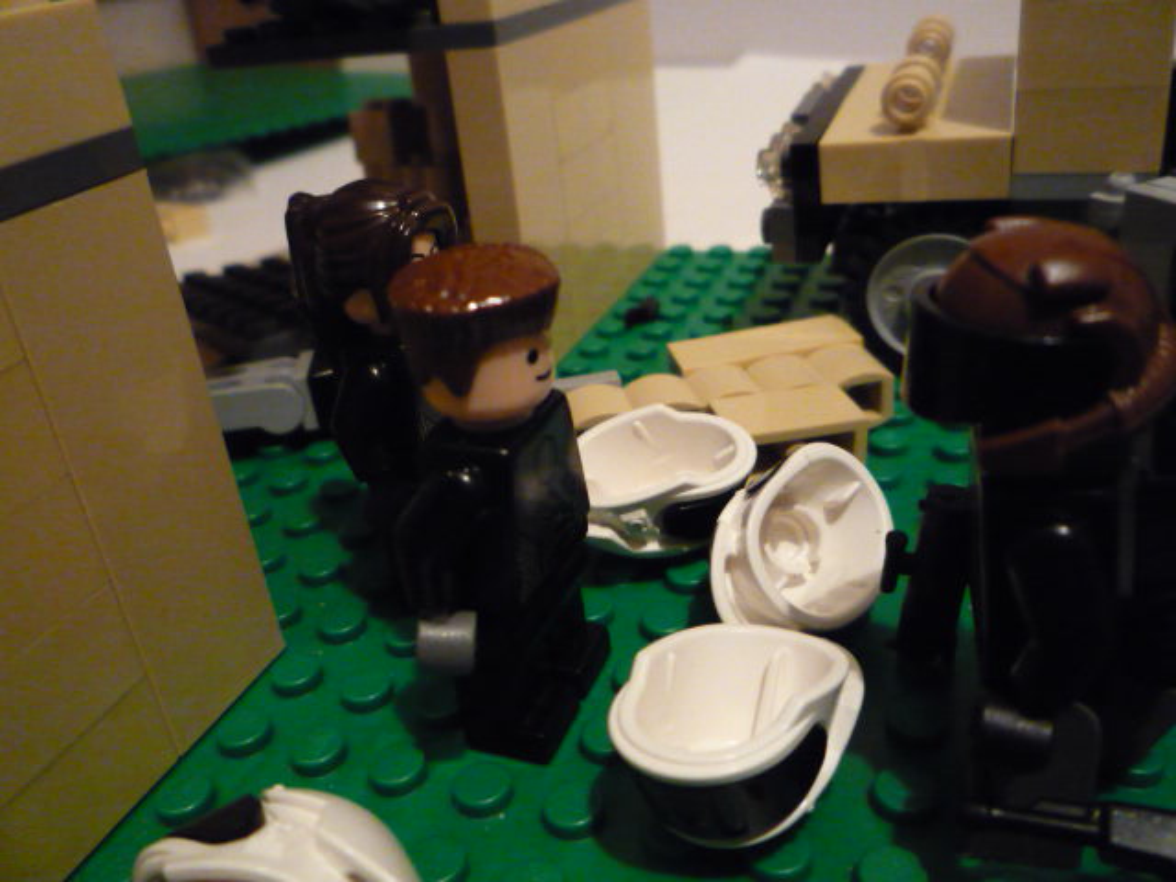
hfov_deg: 60.0
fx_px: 1019
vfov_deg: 46.8
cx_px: 588
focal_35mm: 30
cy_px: 441
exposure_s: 1/20
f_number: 3.3
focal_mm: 5.2
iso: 800
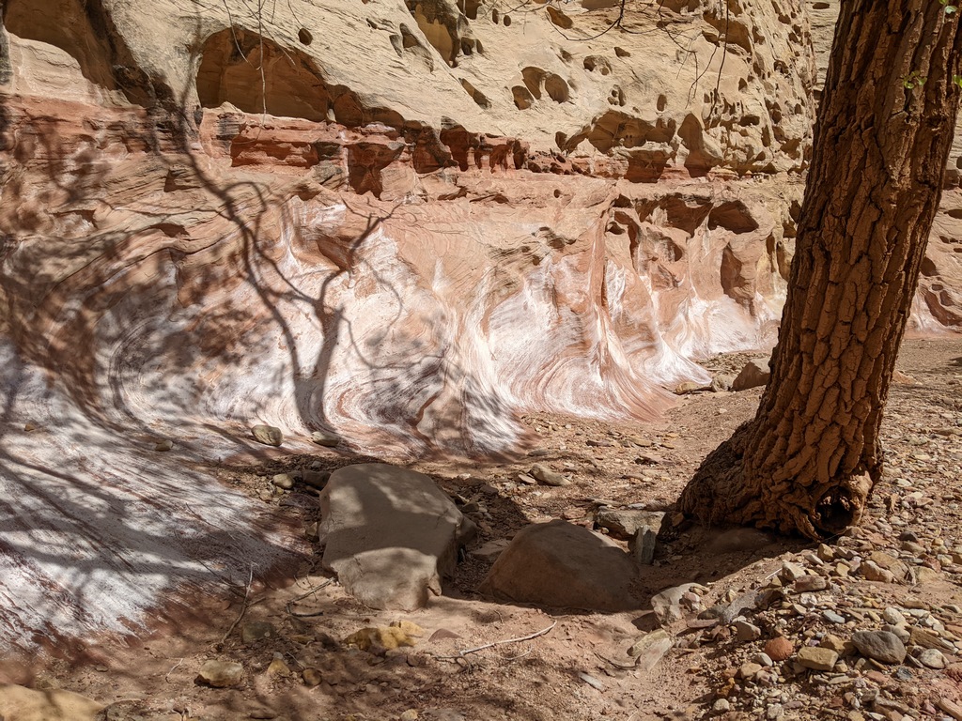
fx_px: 750
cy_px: 360
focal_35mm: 27
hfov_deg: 65.3
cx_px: 481
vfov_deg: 51.4
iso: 56
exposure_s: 1/5882
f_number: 1.8
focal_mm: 4.44
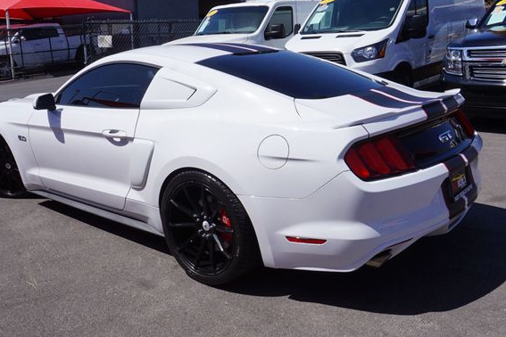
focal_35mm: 36
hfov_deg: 53.6
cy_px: 164
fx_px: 500
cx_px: 232
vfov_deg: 37.3
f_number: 14
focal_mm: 21
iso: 100
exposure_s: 1/160
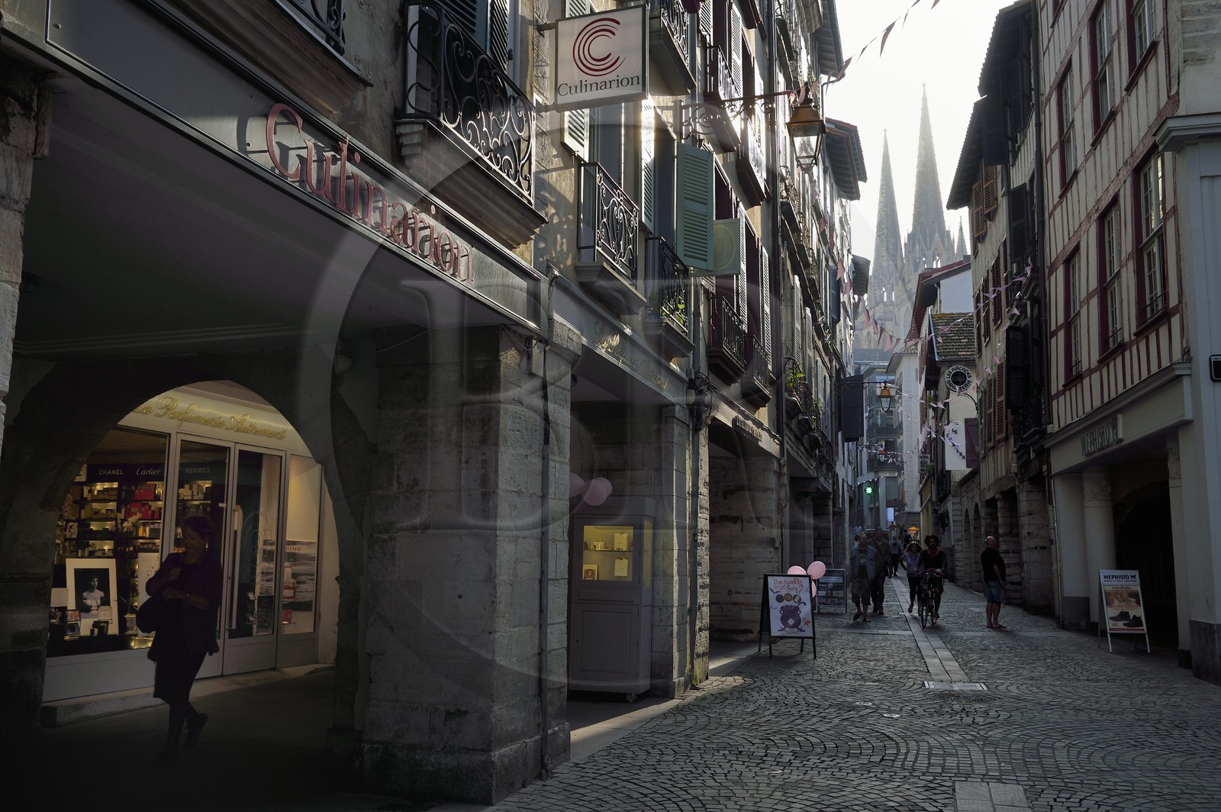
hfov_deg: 55.8
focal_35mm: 34
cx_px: 610
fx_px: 1152
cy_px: 406
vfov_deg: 38.8
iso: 200
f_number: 11
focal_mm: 34
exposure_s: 1/100
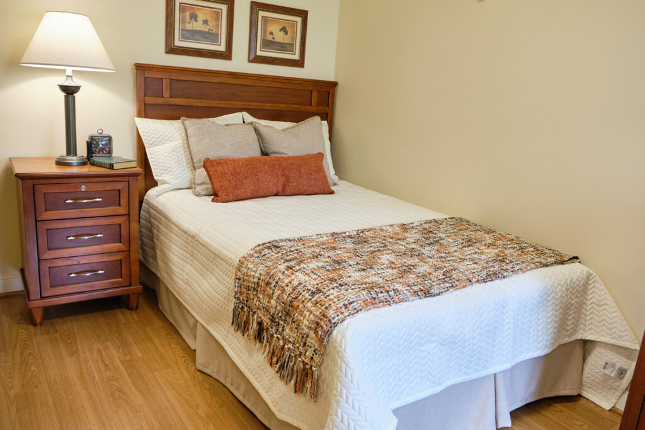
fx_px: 484
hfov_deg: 67.4
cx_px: 322
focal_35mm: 27
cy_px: 215
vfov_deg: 47.9
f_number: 4
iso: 800
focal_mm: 18
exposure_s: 1/60
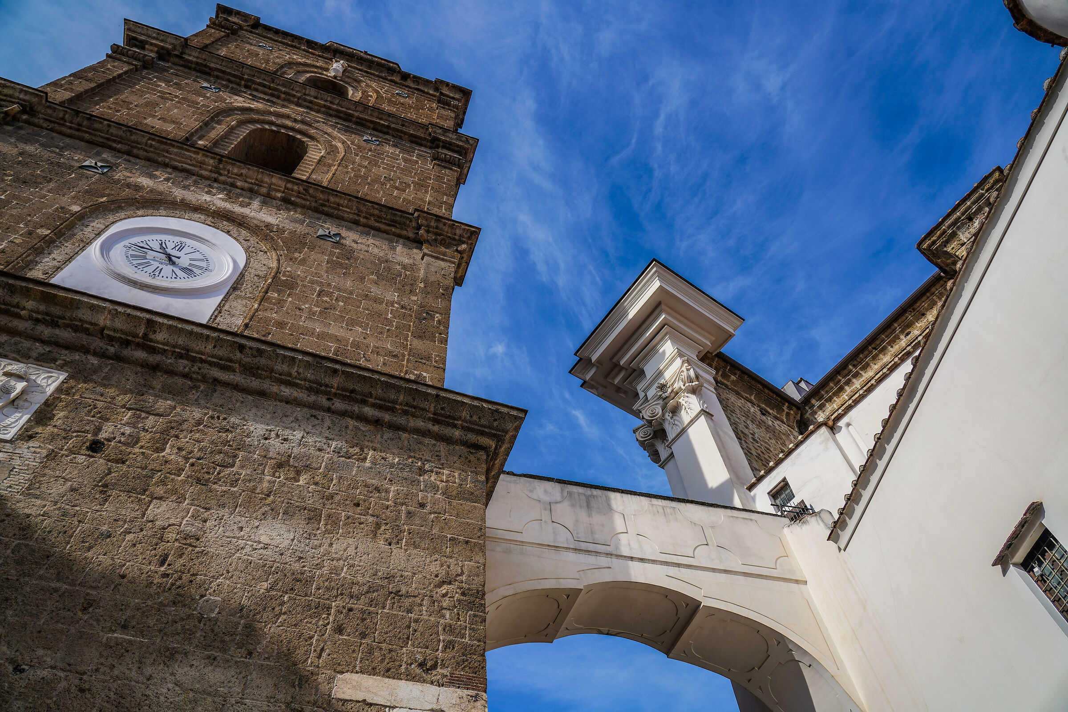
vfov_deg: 53.1
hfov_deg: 73.7
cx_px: 534
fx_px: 712
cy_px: 356
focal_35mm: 24
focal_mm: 24
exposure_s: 1/1000
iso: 100
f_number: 4
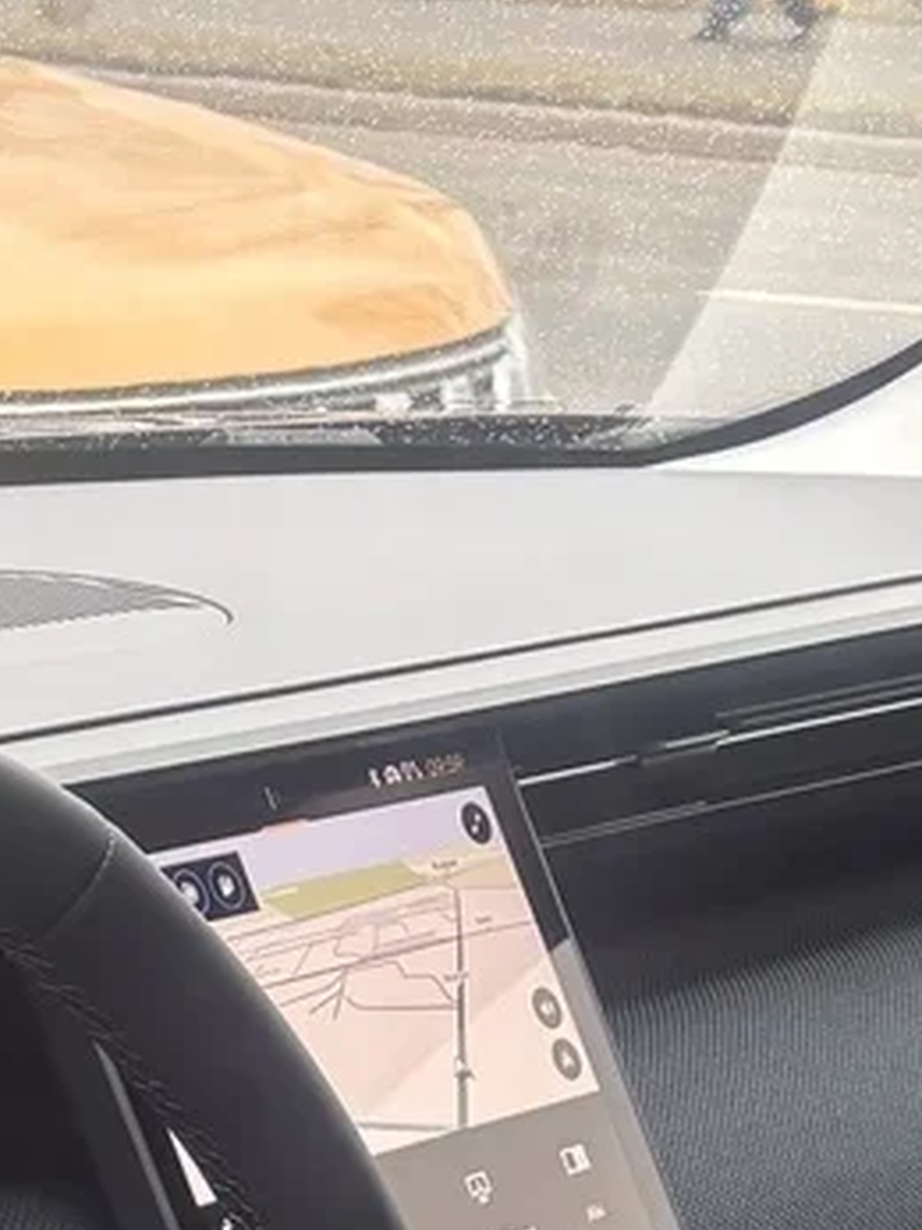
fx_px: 4264
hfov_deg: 12.1
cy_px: 2513
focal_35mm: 120
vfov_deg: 13.8
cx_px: -85
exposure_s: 1/121
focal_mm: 5.96
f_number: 1.6
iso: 40
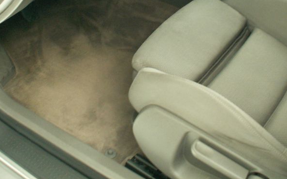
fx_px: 469
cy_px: 9
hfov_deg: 34.0
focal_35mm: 60
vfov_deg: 21.0
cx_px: 136
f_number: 2.8
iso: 160
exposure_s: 1/20
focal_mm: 5.86
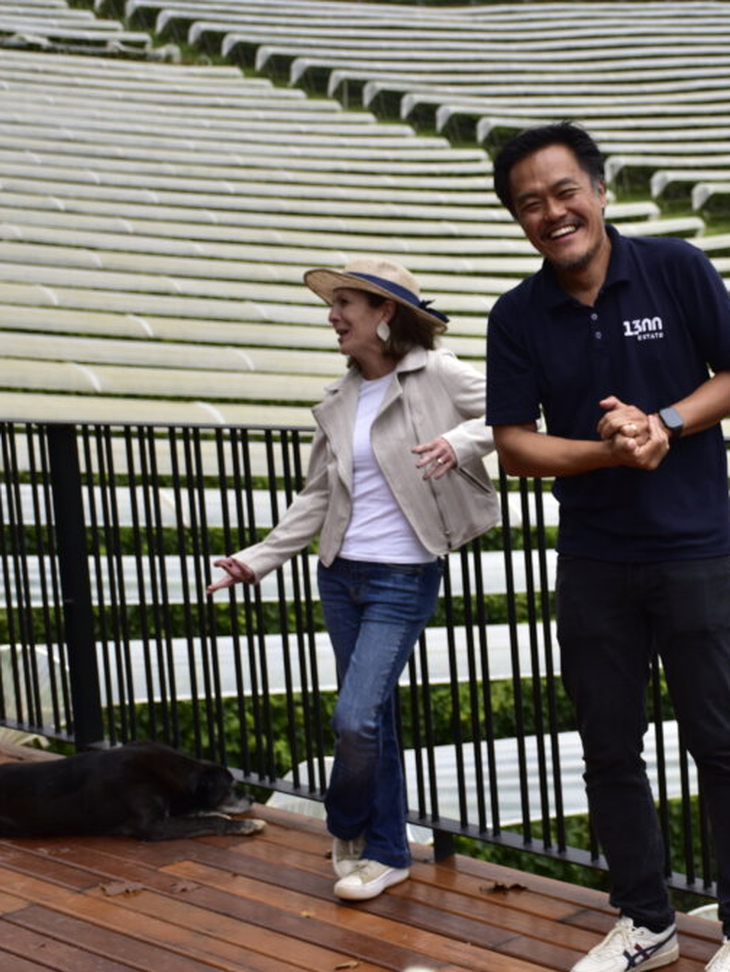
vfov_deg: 29.4
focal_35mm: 66
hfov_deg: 22.0
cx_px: 588
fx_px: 1854
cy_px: 486
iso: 200
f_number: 4
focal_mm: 30
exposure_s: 1/200
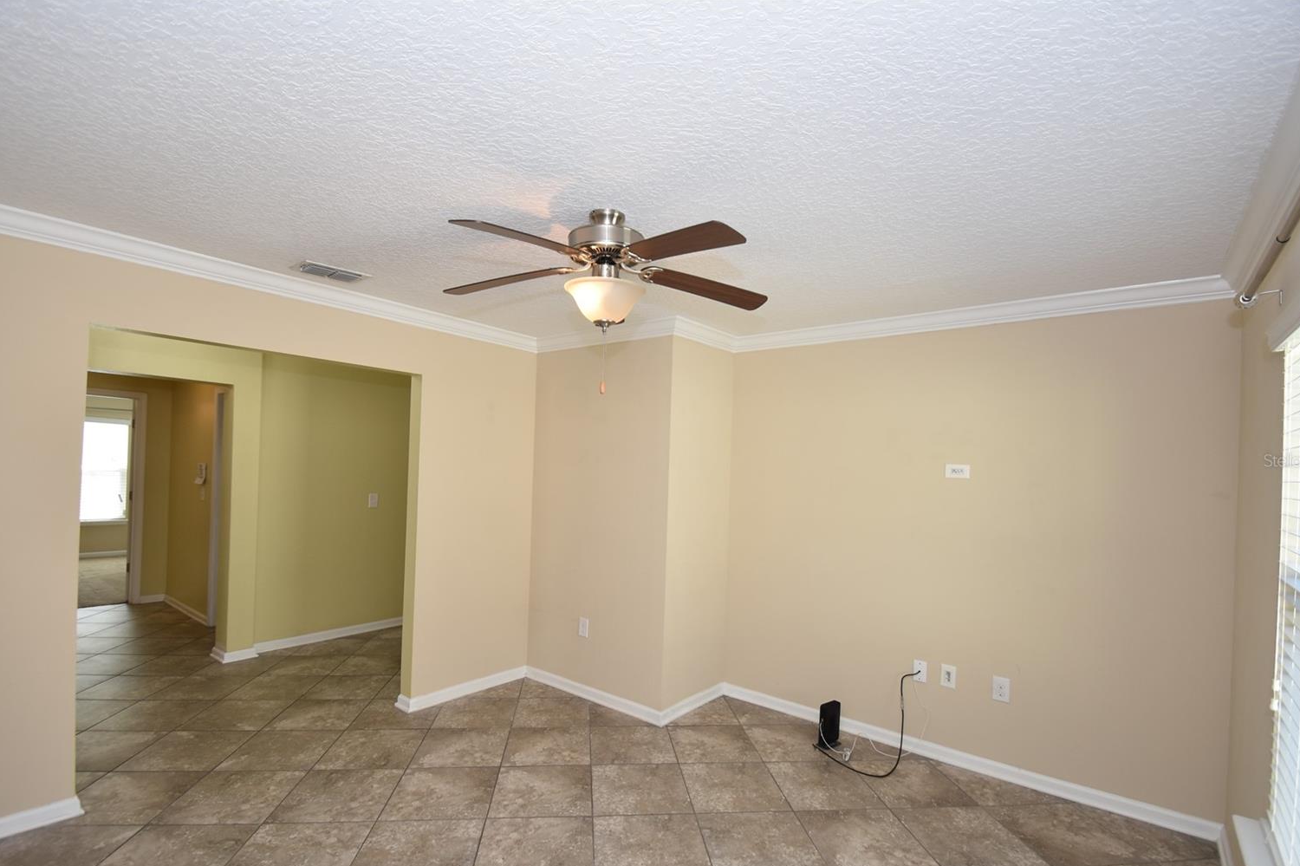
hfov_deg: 96.8
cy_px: 460
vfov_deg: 73.6
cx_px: 647
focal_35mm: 16
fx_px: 578
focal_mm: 10
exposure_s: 1/60
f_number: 4
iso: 200
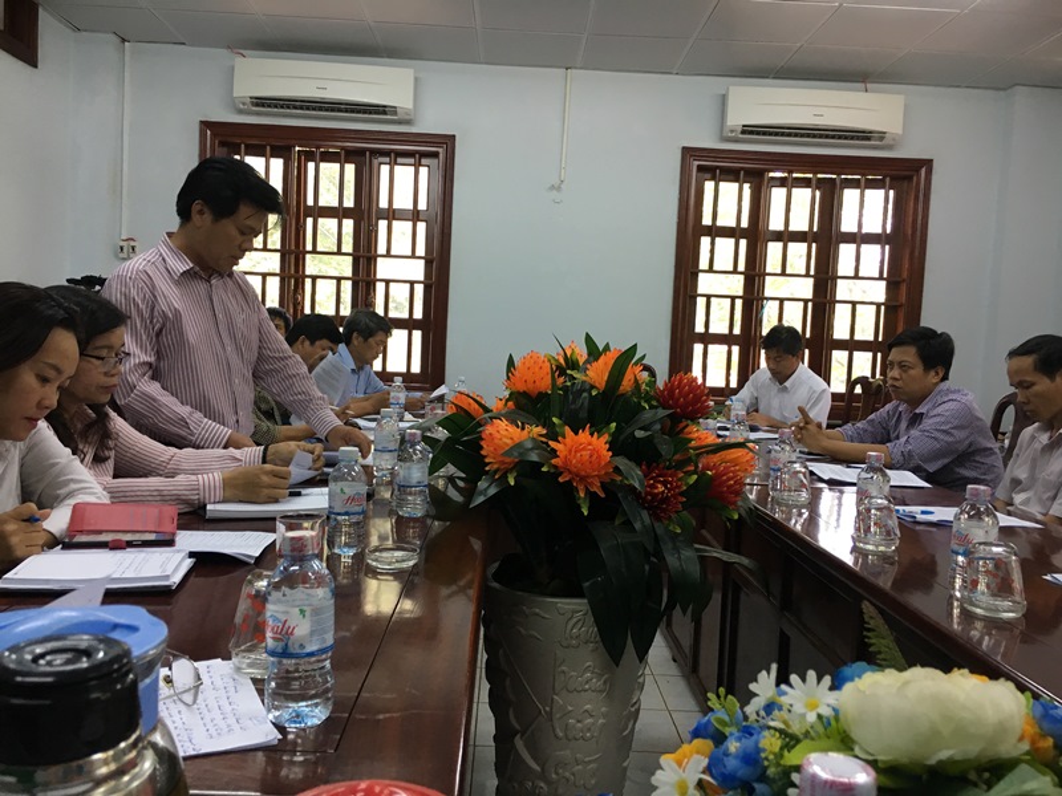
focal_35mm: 29
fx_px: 890
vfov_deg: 48.2
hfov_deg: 61.7
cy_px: 398
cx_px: 531
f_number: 2.2
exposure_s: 1/33
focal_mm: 4.15
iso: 50
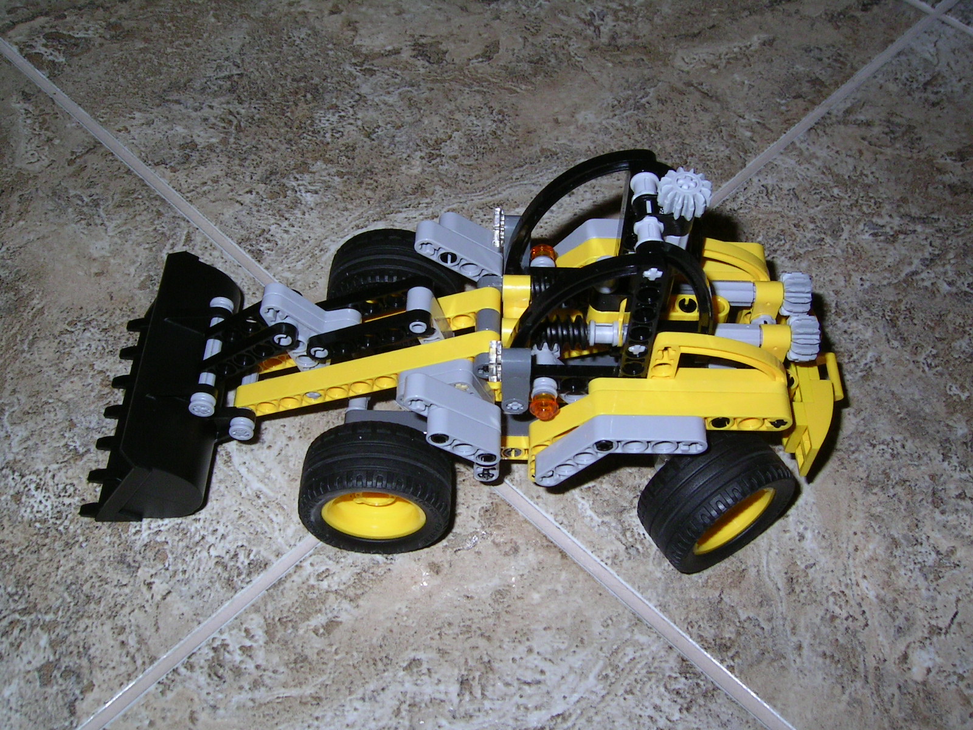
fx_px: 1012
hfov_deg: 51.4
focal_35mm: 36
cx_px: 486
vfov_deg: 39.7
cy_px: 365
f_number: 4.8
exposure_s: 1/30
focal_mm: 5.6
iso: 100
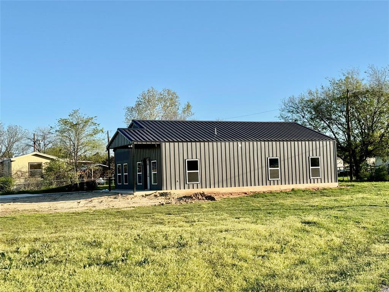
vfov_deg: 30.3
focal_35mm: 48
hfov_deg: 39.7
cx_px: 194
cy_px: 146
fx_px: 539
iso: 64
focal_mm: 6.76
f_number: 1.78
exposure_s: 1/2833
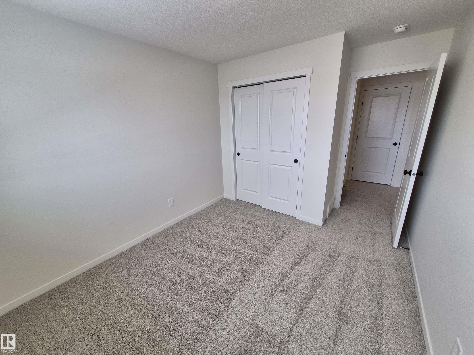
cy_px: 178
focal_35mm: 13
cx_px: 237
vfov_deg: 89.9
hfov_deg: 106.2
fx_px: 178
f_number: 2.2
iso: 50
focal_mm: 1.74
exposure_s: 1/120
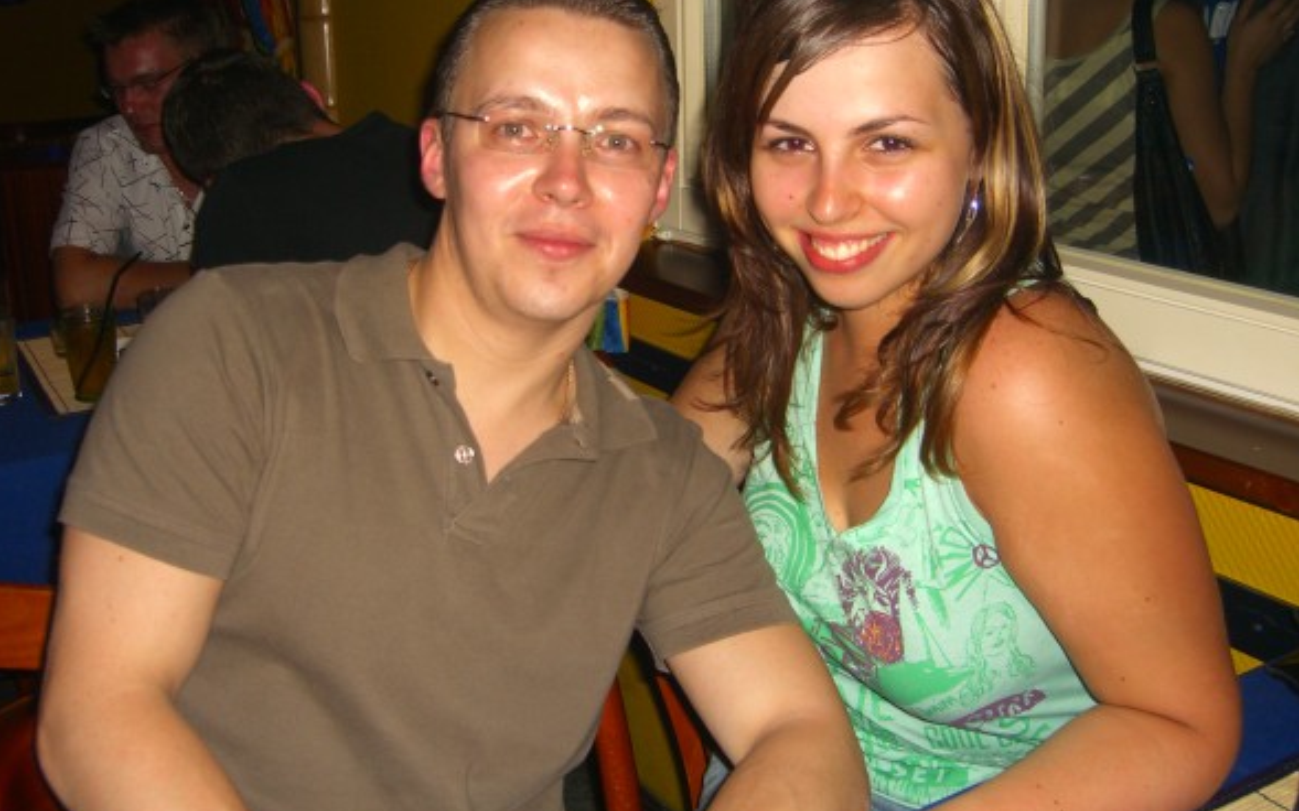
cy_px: 353
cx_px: 640
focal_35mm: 41
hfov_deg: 48.2
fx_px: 1451
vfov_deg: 31.2
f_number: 2.8
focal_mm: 7.9
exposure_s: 1/60
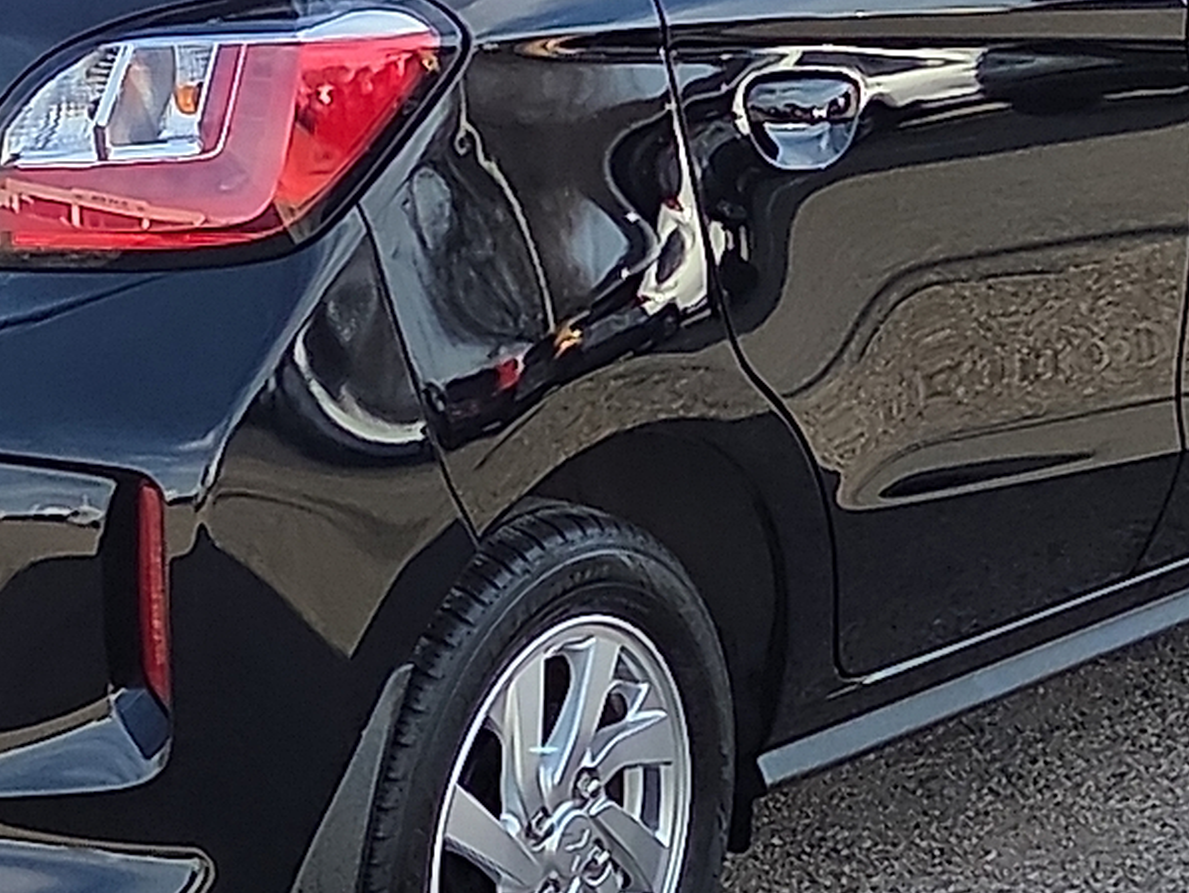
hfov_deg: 13.9
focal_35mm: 142
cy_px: 179
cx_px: 345
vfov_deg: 10.4
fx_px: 4878
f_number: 1.8
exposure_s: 1/1667
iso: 25
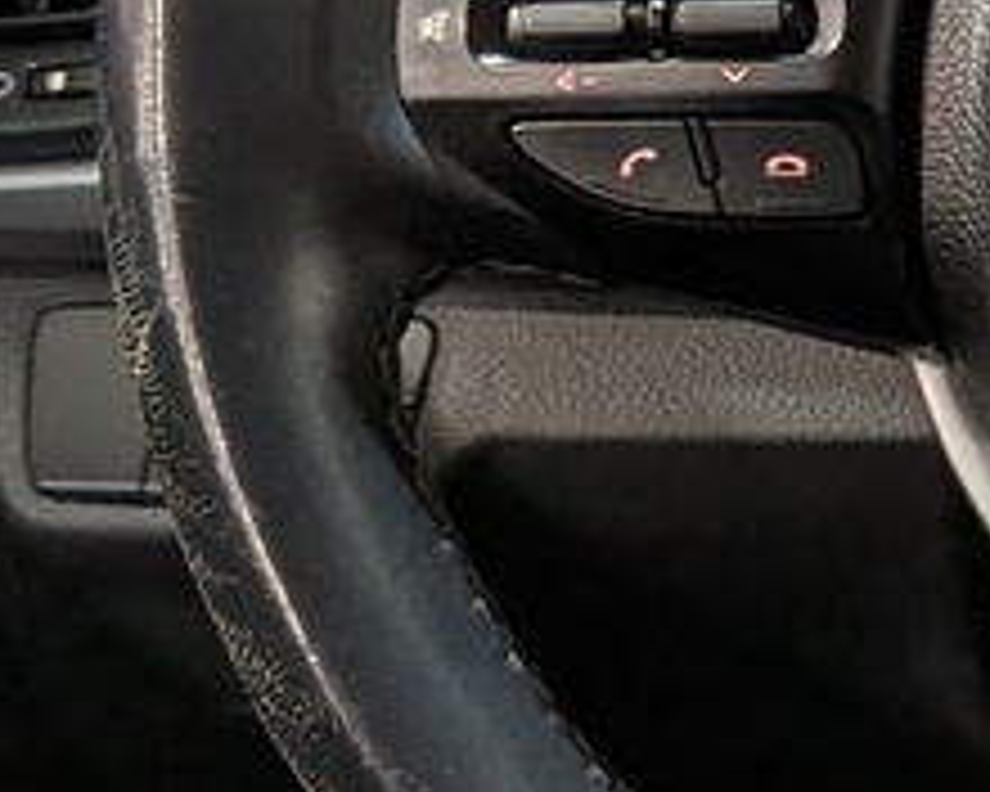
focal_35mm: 109
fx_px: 3194
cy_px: 90
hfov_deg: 16.2
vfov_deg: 14.0
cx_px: 1440
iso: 26
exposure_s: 1/151
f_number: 1.7
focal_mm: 4.53
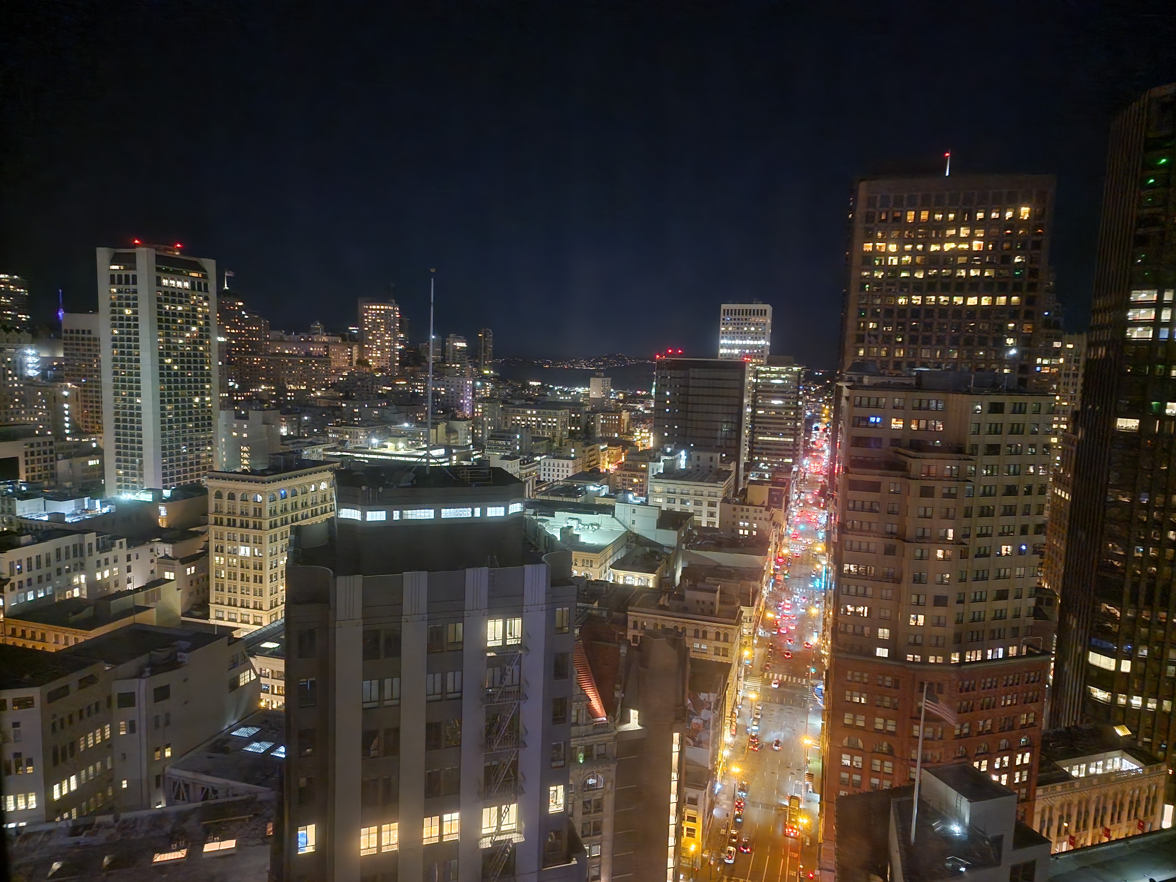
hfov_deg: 73.9
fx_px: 781
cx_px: 588
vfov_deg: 58.9
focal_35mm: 23
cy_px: 441
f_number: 1.8
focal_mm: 6.4
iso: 1600
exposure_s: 1/11
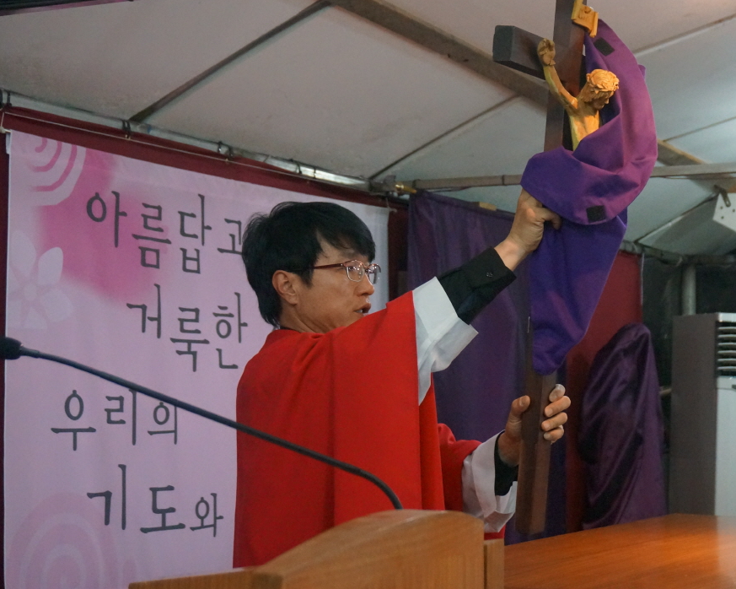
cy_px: 246
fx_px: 1437
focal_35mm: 66
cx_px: 441
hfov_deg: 28.7
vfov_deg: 23.1
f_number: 5
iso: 3200
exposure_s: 1/125
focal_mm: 32
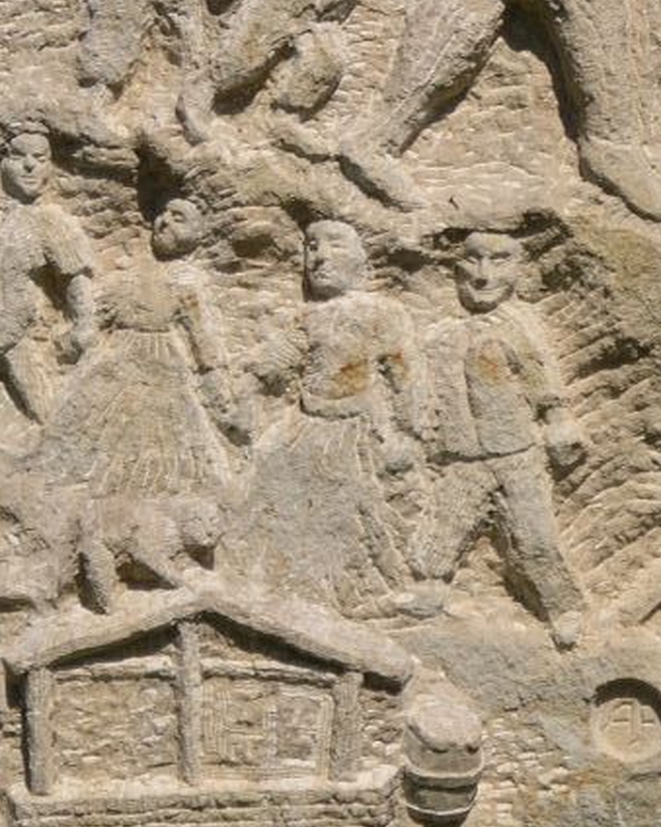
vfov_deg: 6.1
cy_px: 207
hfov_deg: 4.9
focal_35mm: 316
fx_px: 7730
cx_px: 248
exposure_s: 1/640
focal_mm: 27.8
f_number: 6.5
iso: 64
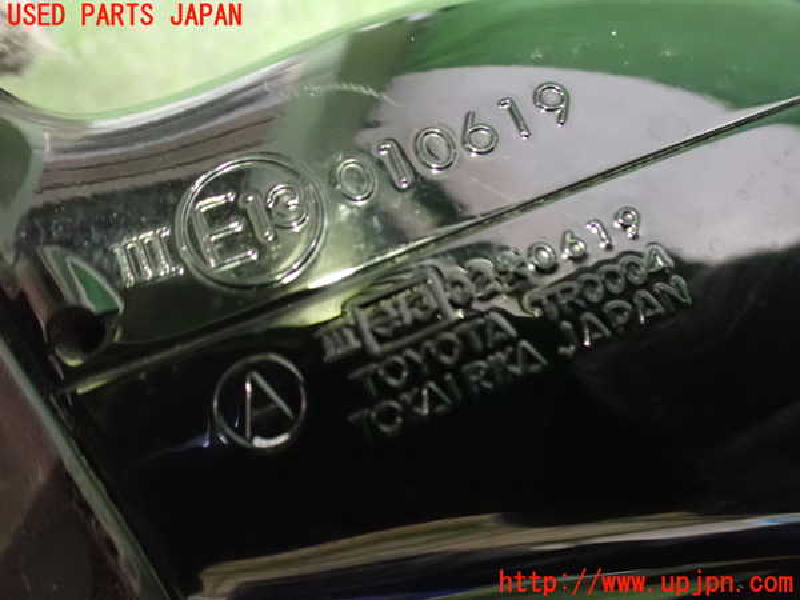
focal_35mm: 30
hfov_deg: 60.0
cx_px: 400
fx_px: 693
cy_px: 300
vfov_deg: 46.8
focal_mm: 5.4
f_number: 2.3
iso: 1600
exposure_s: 1/13
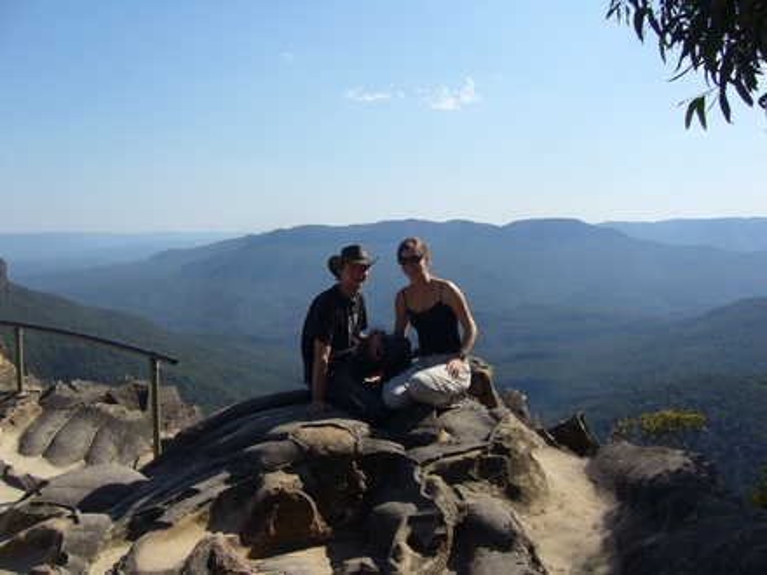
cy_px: 288
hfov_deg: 52.6
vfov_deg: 40.7
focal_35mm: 35
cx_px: 384
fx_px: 776
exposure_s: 1/400
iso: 80
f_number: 5.6
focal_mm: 5.8
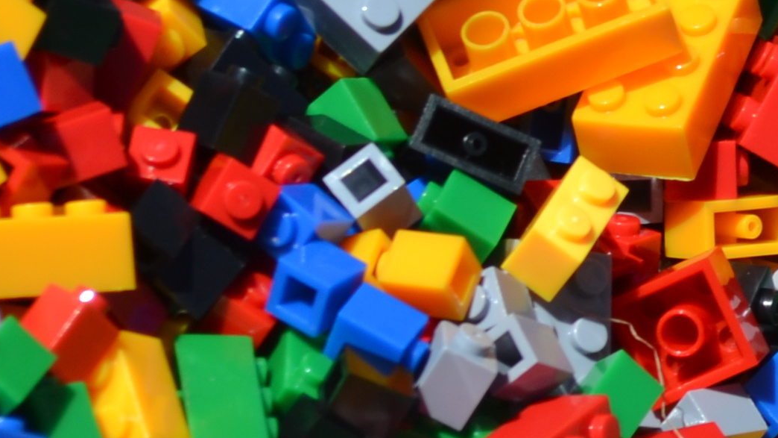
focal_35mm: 381
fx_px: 7865
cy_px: -60
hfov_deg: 5.6
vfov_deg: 3.2
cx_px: 1325
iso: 100
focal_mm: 55
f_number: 8
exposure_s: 1/250
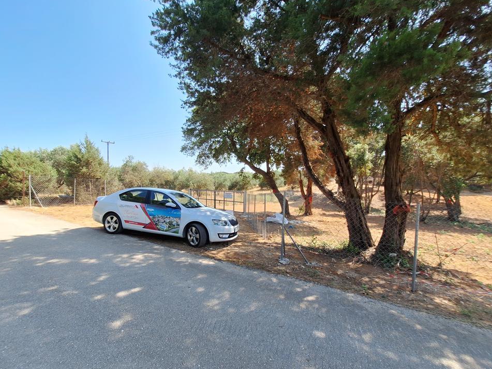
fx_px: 199
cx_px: 232
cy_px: 188
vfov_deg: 85.6
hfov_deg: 102.0
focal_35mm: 14
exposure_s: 1/893
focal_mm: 1.74
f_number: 2.2
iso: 40
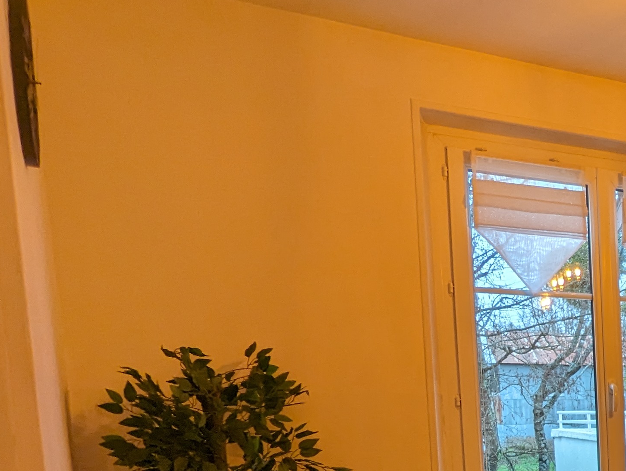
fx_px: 815
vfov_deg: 29.7
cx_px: 843
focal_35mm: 45
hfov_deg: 31.1
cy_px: 492
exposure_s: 1/32.9
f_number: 2.2
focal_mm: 2.35
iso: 66
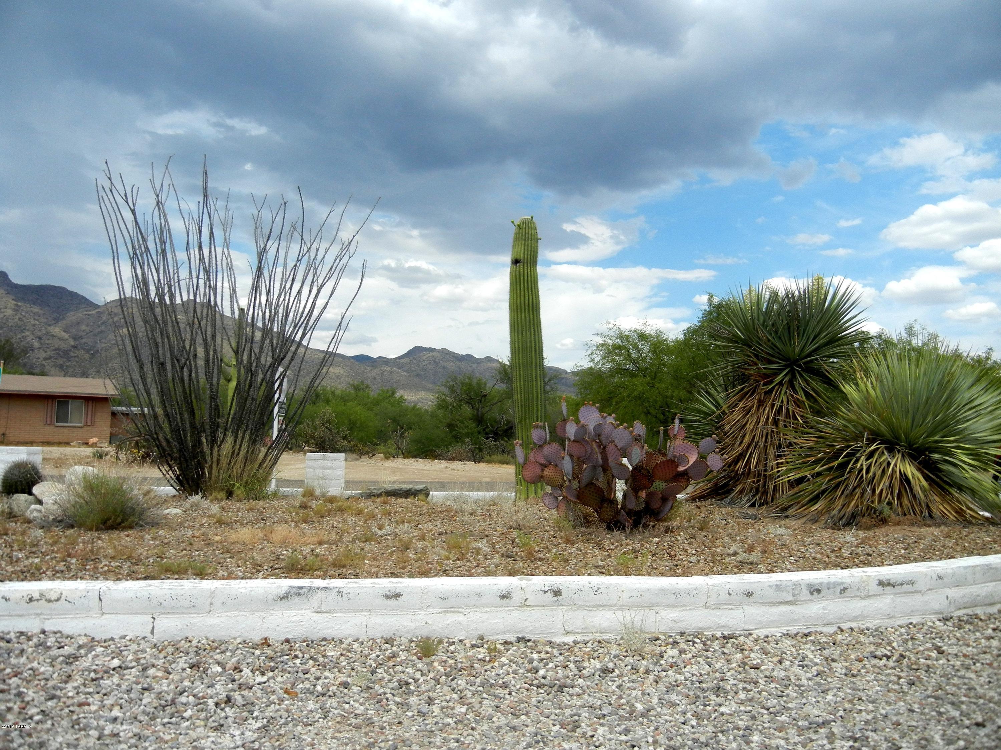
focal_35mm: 30
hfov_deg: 60.0
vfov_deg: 46.8
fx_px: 868
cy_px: 375
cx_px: 500
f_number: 7
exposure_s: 1/473
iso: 160
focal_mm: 5.4
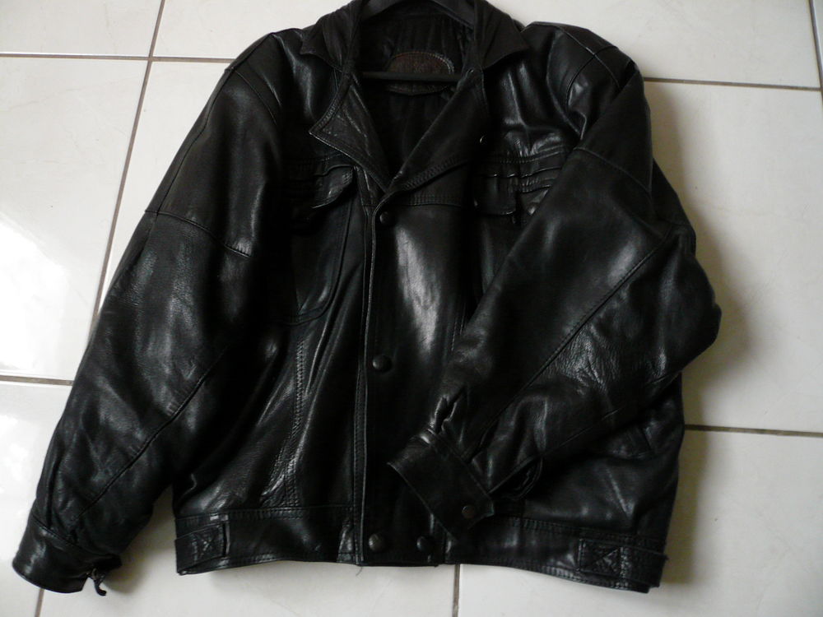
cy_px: 308
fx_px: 666
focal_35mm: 28
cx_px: 412
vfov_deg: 49.7
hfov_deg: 63.4
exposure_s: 1/10
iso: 200
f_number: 2.8
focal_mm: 4.6
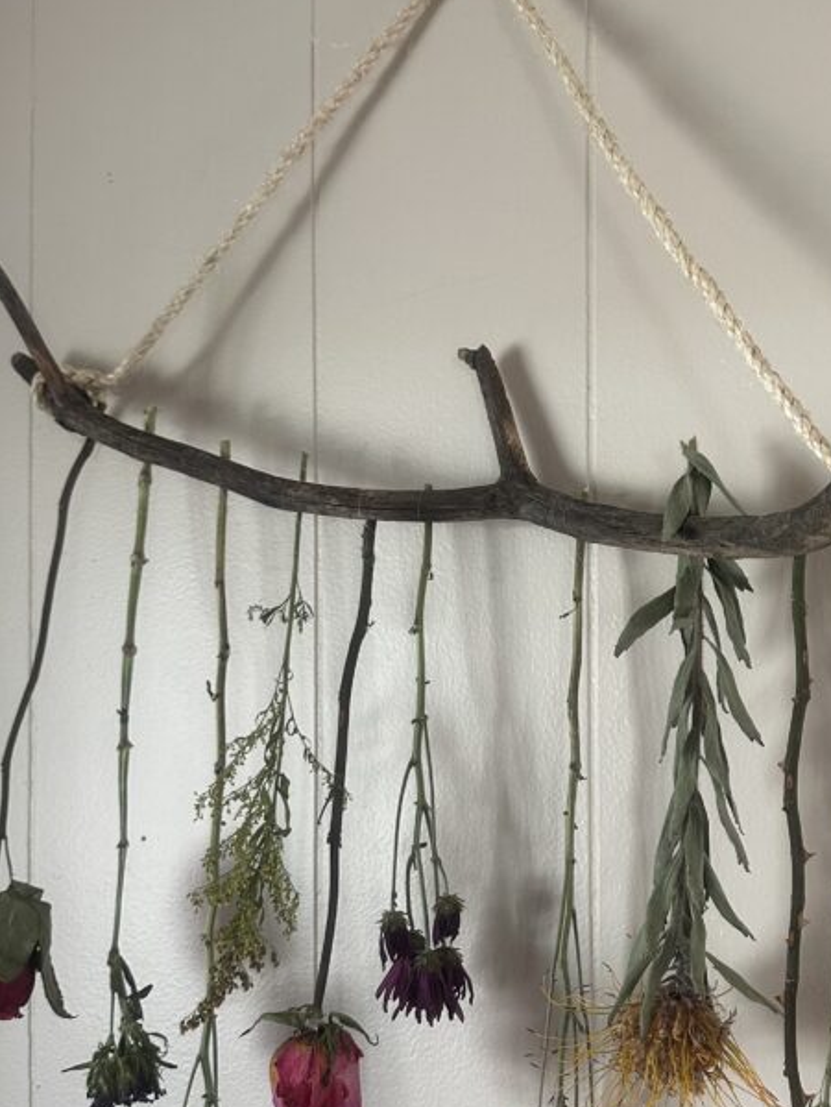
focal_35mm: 41
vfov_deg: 45.6
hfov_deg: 34.8
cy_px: 628
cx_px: 558
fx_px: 1311
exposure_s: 1/98
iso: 250
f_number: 1.78
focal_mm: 6.86
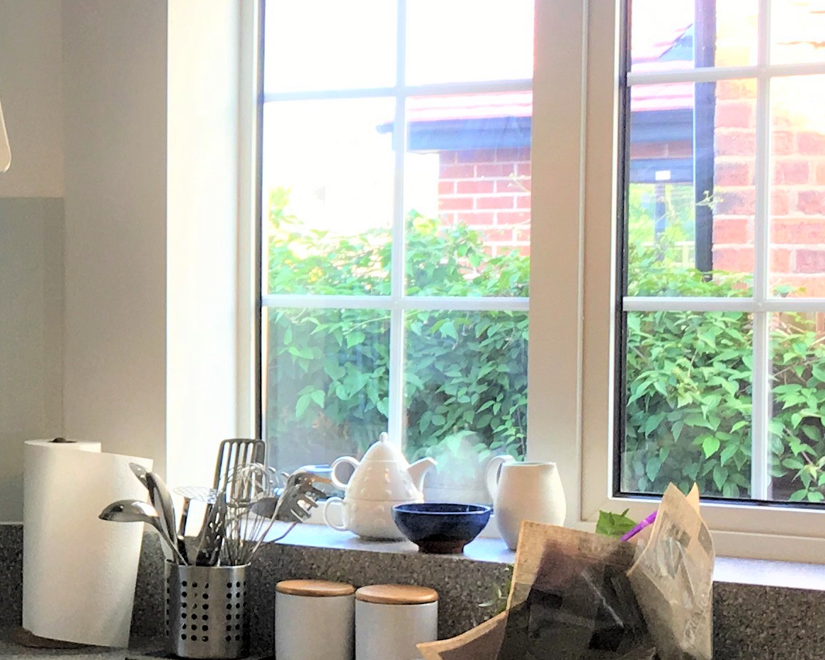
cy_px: 359
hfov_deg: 18.2
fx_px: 2393
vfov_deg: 15.7
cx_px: -247
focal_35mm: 98
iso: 32
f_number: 2.2
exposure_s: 1/100
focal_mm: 4.15
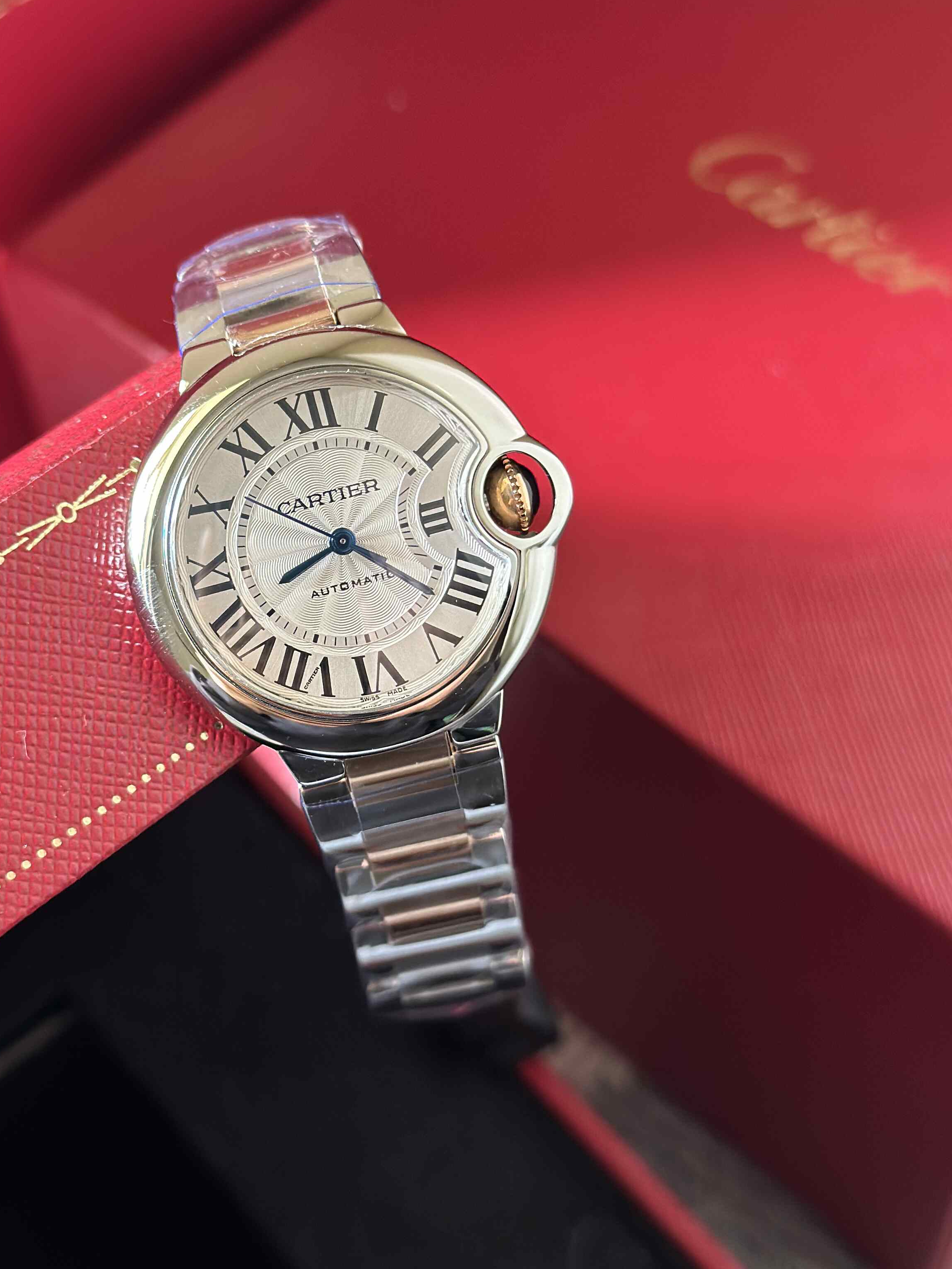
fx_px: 2310
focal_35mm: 63
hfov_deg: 23.3
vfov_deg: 30.7
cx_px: 388
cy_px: 556
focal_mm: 6.86
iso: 125
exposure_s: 1/117
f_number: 1.78
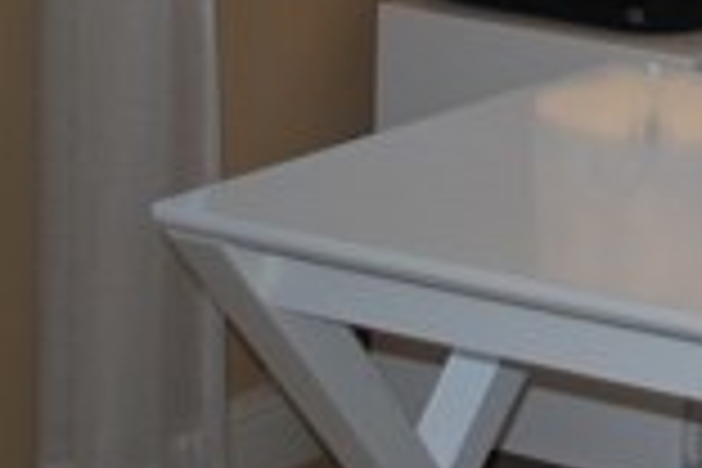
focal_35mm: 160
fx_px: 3120
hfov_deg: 11.8
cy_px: -387
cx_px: 1292
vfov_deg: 8.3
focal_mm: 26
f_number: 4.2
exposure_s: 1/125
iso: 200
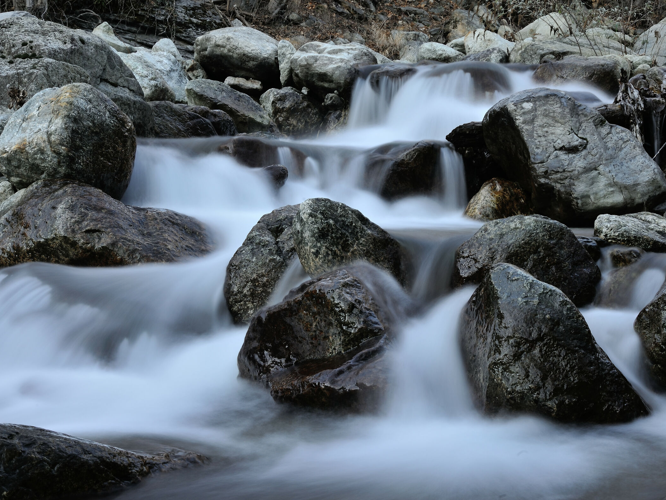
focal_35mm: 55
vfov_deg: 26.6
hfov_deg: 34.9
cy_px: 252
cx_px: 347
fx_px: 1058
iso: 200
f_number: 16
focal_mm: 50
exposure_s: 3
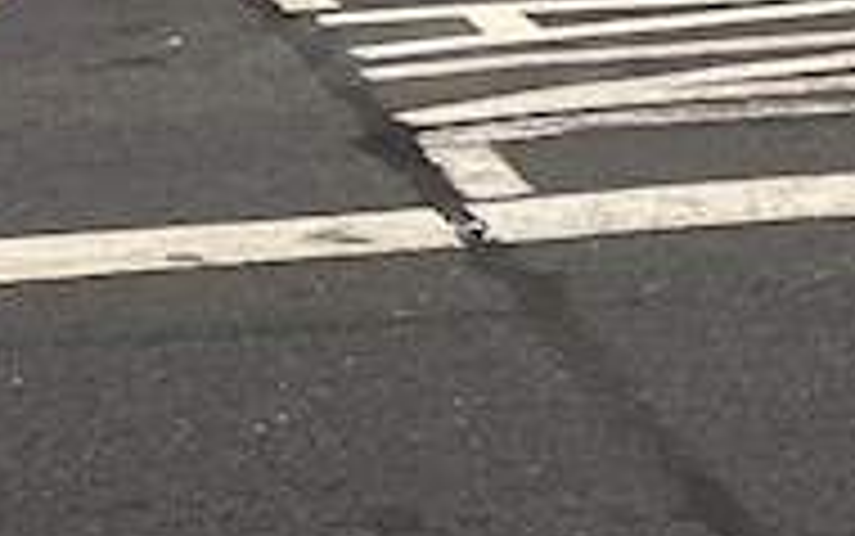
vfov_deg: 5.5
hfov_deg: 10.1
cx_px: 1156
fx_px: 4733
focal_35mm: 203
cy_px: -1685
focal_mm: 5.7
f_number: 1.5
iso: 50
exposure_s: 1/5882
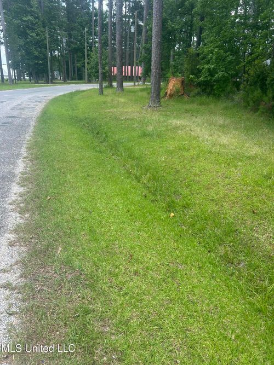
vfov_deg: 67.3
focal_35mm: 26
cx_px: 137
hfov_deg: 53.0
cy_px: 182
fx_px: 274
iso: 50
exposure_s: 1/1058
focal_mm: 5.7
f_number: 1.5
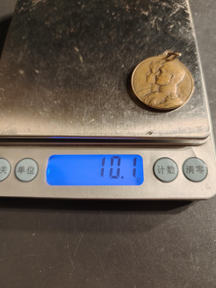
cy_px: 144
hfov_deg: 58.9
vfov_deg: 73.9
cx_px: 108
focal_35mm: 23
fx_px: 191
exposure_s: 1/155
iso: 250
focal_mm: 6.06
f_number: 1.6
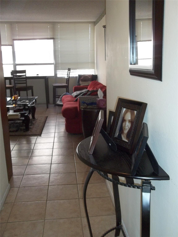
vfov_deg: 51.4
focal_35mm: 36
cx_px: 89
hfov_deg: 39.7
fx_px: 247
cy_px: 118
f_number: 3.1
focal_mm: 6.5
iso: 160
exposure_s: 1/30
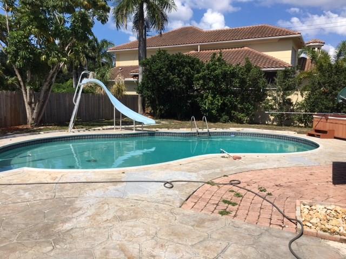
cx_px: 173
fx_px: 290
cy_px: 130
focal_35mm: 29
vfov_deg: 48.2
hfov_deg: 61.7
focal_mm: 4.15
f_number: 2.2
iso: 25
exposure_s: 1/1923
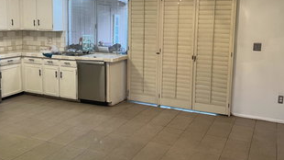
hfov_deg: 51.6
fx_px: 294
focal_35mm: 39
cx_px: 139
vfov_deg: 30.3
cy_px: 60
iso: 100
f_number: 1.5
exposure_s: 1/60
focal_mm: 5.7
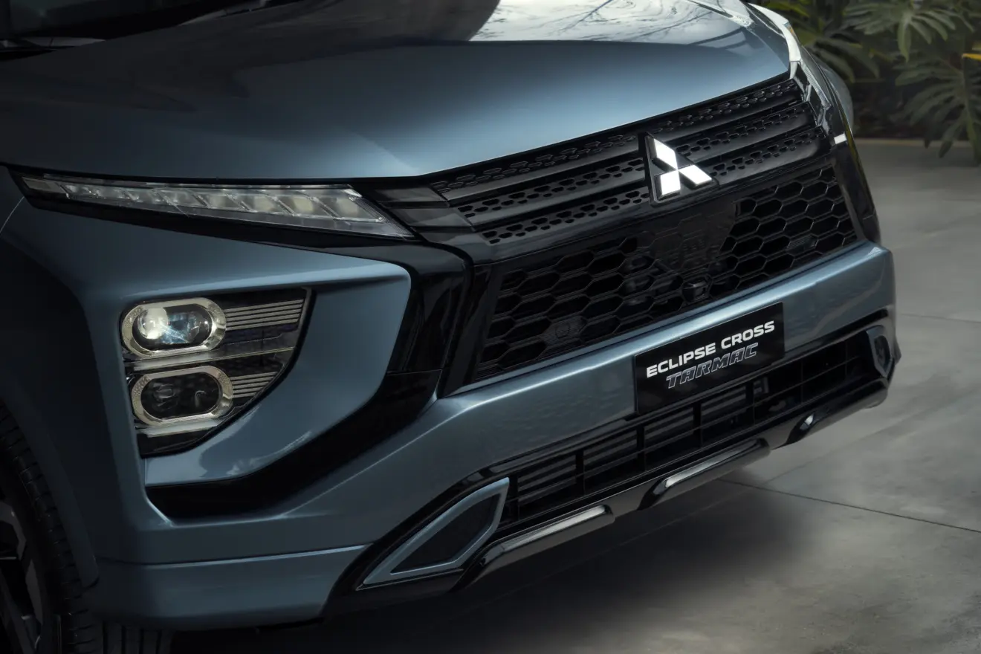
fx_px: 2125
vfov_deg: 17.5
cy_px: 327
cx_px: 490
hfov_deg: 26.0
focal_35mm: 78
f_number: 7.1
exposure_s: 1/160
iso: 400
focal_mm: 78
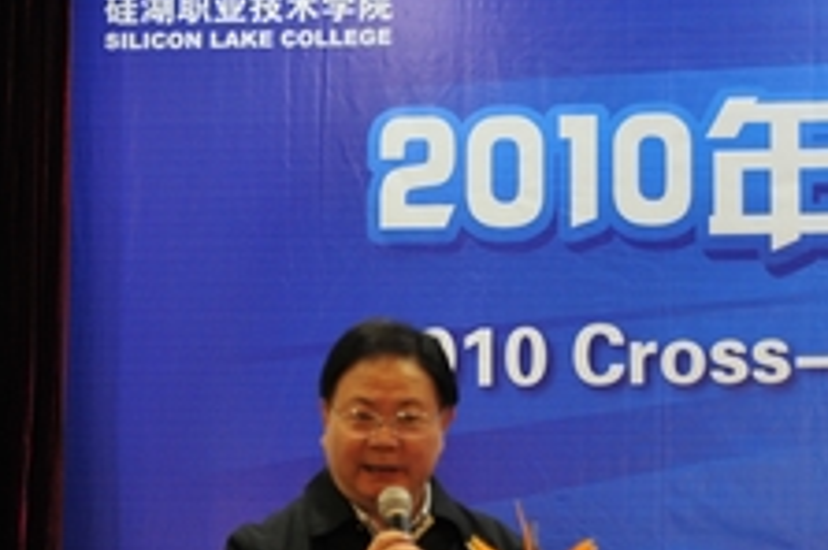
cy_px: 452
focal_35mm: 146
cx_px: 390
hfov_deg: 14.1
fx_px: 3353
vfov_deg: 9.3
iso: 1600
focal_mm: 65
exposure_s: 1/100
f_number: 2.8
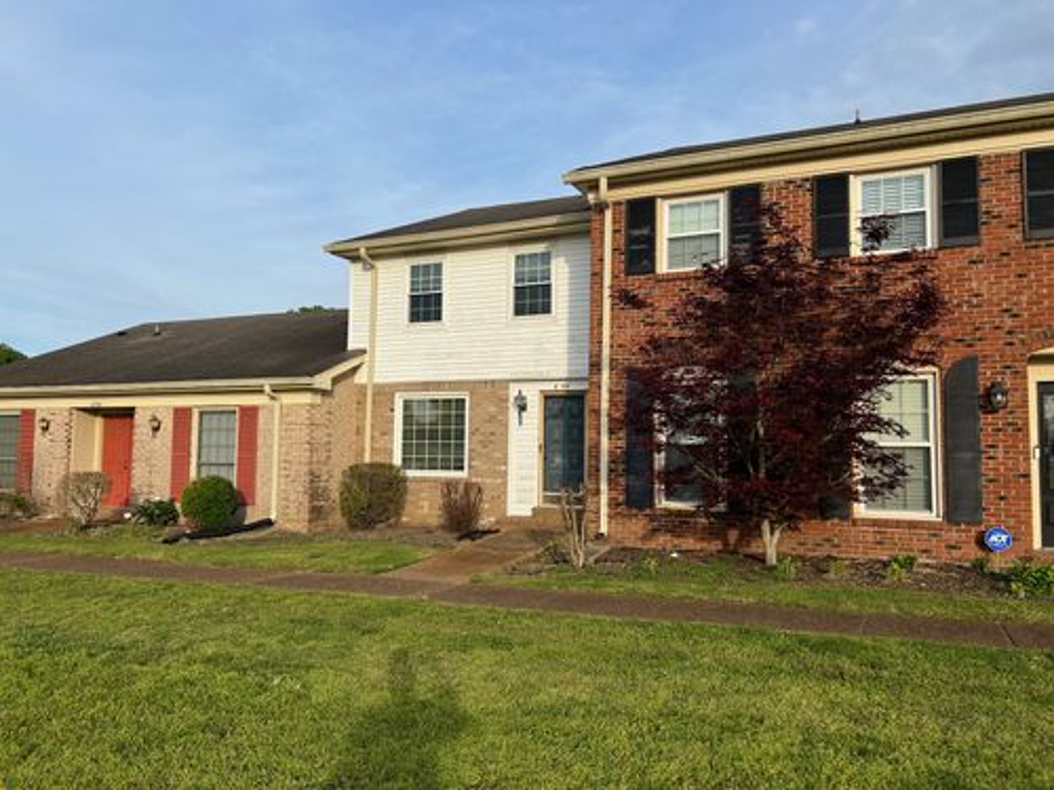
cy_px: 395
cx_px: 527
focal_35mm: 26
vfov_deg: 53.1
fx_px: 792
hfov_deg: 67.3
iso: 50
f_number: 1.5
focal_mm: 5.7
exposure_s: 1/2208
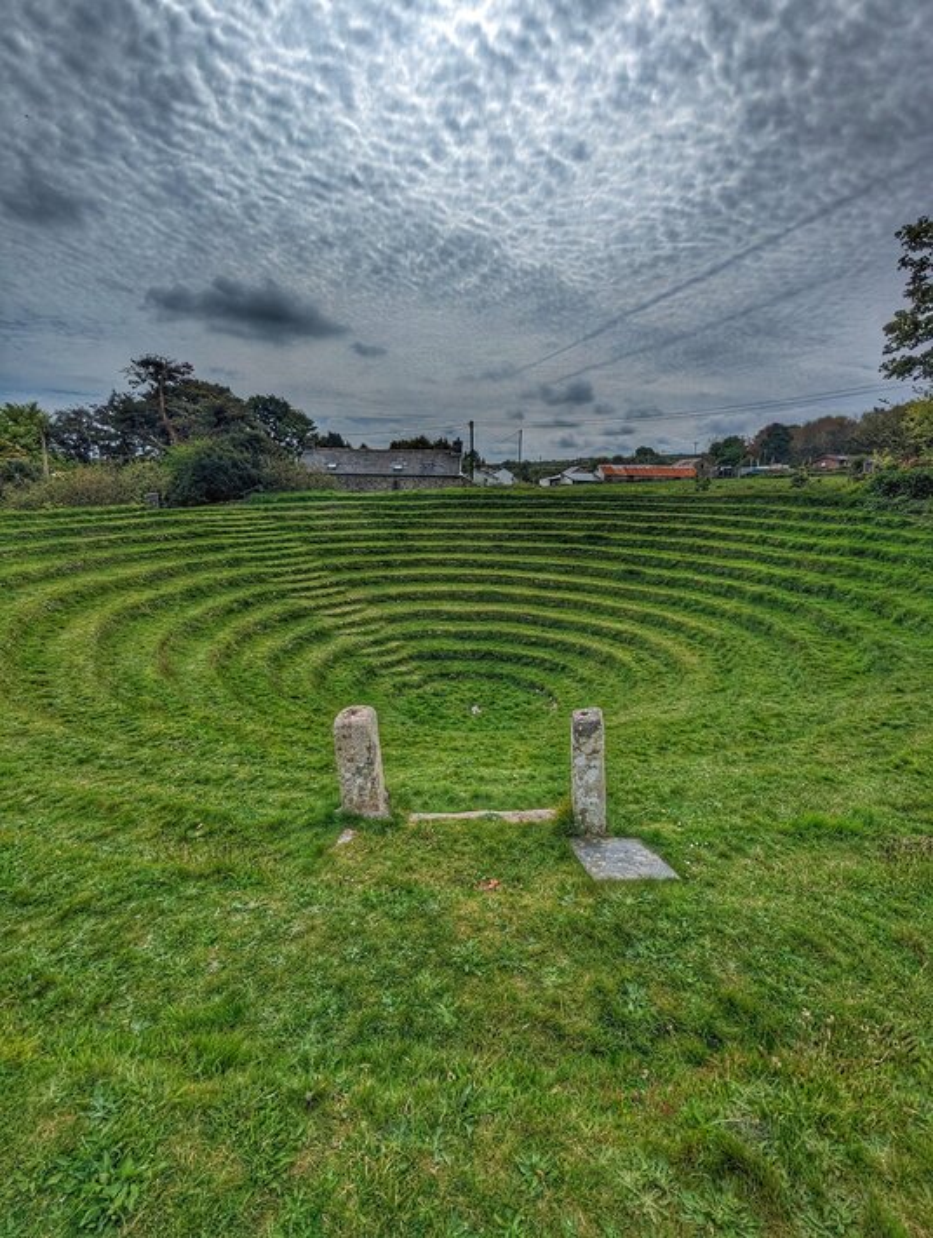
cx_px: 466
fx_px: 573
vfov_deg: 94.4
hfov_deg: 78.3
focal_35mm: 16
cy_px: 619
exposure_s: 1/4149
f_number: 2.2
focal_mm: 2.35
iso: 49
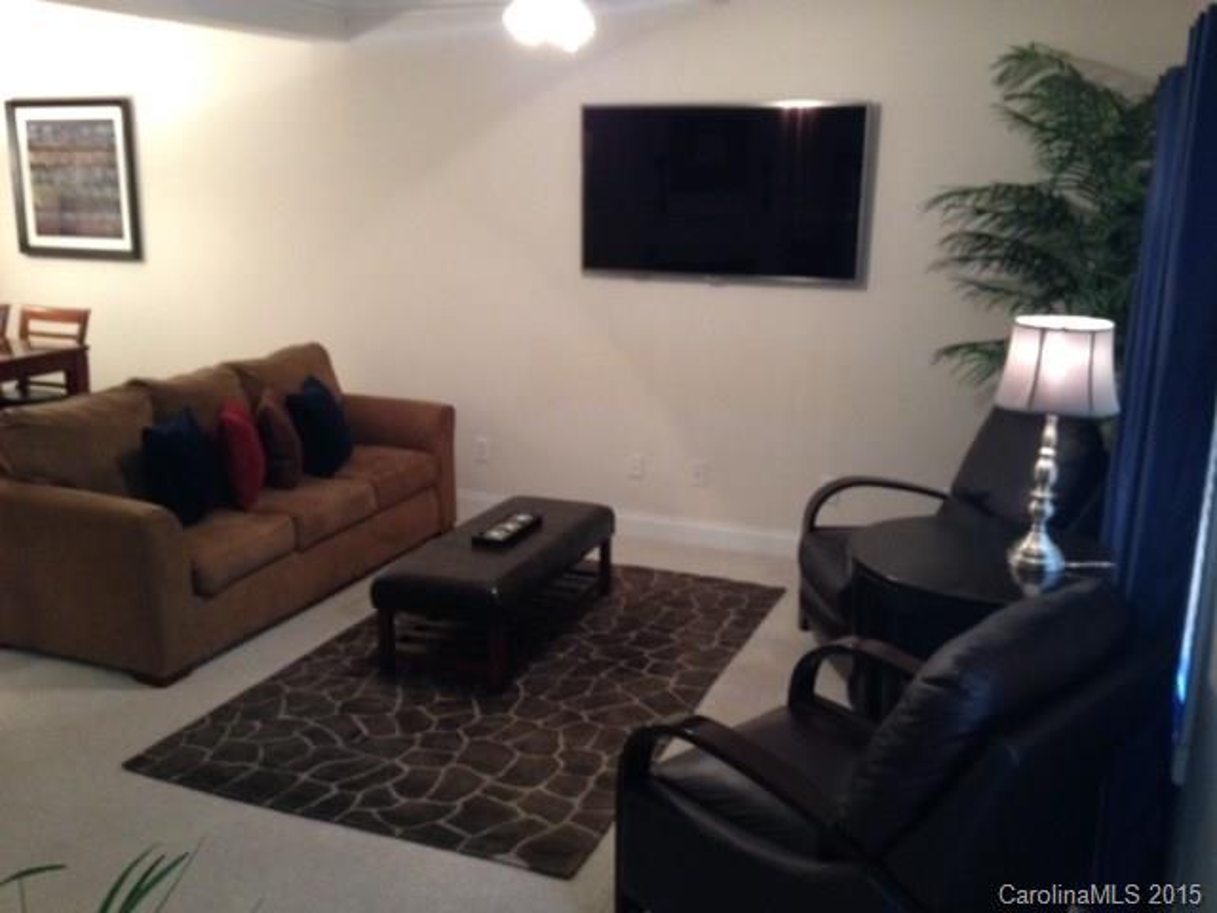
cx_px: 608
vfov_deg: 40.7
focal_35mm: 35
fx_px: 1231
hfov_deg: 52.6
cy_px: 456
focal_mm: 4.28
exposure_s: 1/20
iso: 250
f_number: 2.4
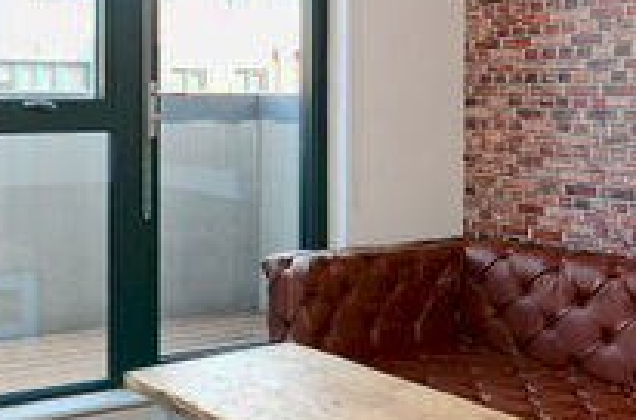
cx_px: 96
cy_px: 107
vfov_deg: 26.0
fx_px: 898
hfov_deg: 37.1
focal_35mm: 51
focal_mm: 10
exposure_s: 1/30
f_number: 9
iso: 320
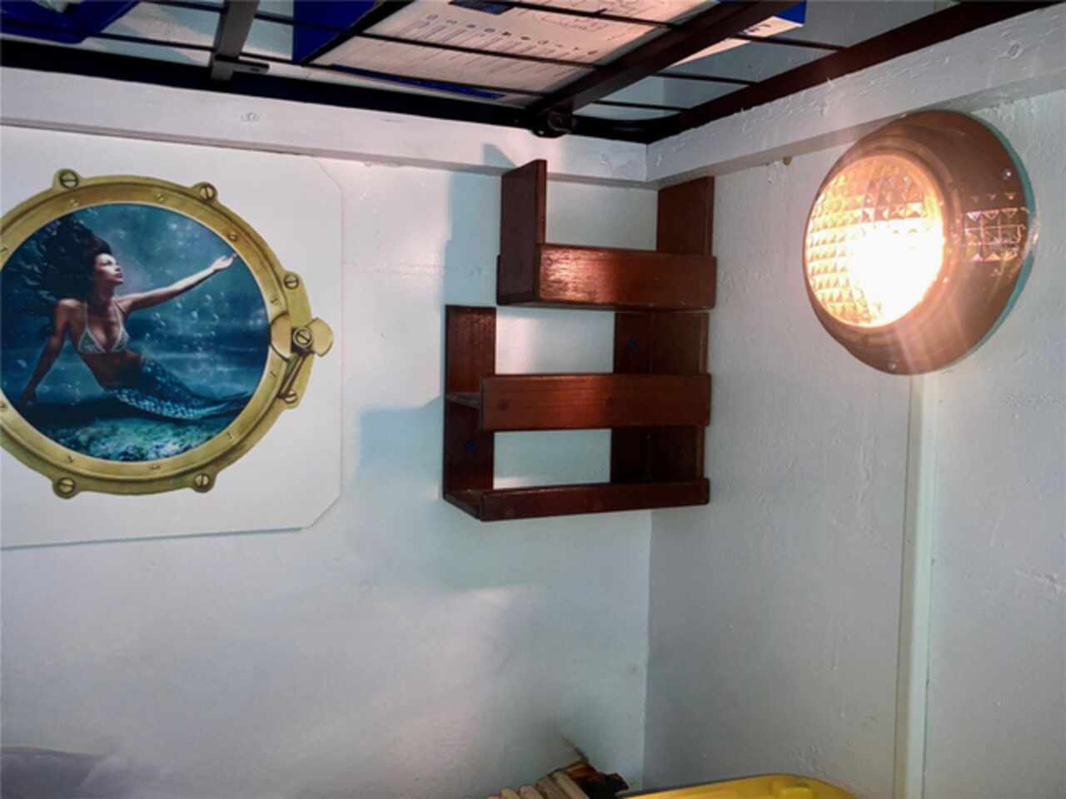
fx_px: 862
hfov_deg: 63.4
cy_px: 400
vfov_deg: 49.7
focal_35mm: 28
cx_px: 533
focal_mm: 3.99
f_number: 1.8
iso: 64
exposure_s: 1/12
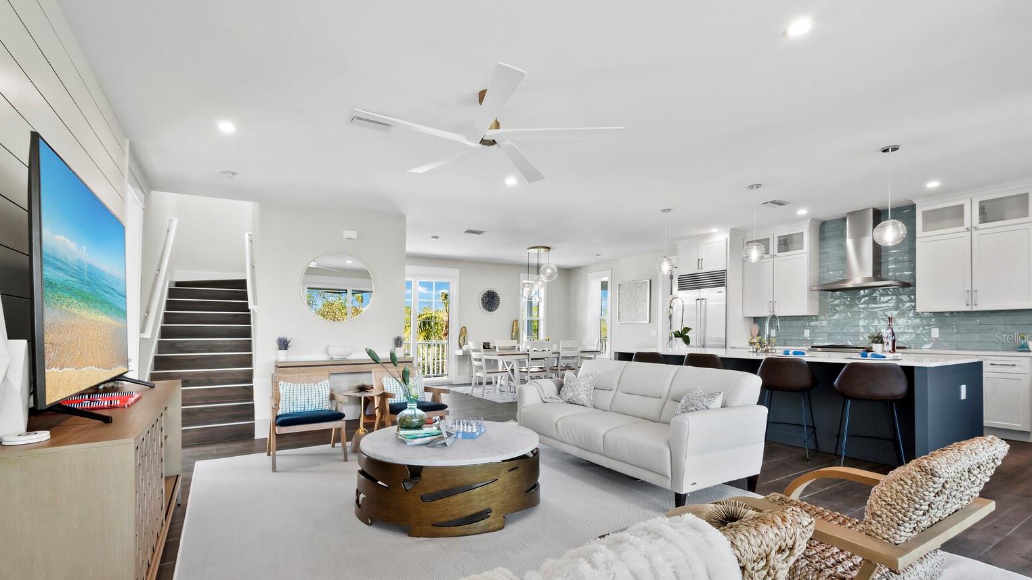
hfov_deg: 99.4
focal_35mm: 16
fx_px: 438
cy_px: 337
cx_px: 518
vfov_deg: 66.6
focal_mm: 7
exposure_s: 1/2.5
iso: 400
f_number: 11
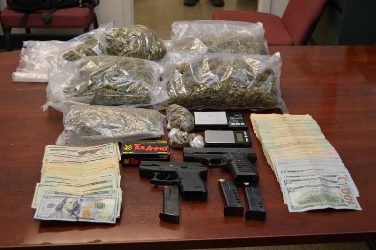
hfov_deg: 43.6
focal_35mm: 45
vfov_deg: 29.8
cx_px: 188
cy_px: 125
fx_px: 470
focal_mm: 30
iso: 500
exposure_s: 1/60
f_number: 4.5
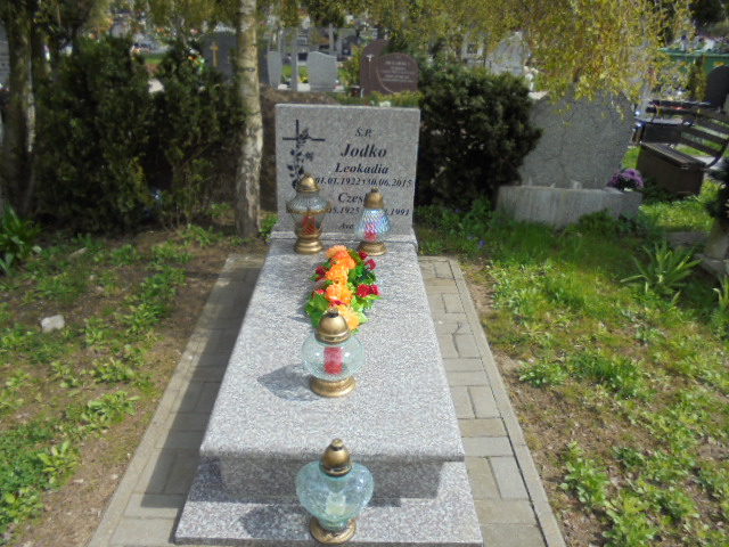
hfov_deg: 67.3
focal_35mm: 26
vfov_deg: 53.1
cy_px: 274
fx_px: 548
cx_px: 364
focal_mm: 4.6
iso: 100
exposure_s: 1/125
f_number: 11.5
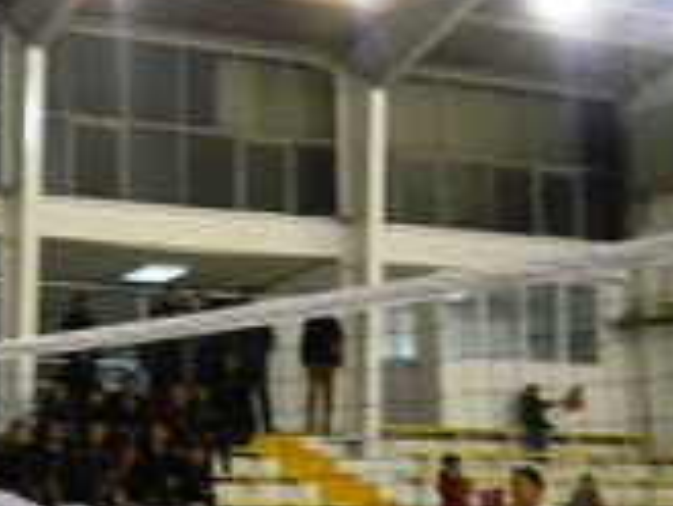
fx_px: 1887
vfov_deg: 15.3
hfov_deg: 19.1
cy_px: 204
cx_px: -126
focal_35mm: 97
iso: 140
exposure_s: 1/30
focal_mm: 4.5
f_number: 3.1
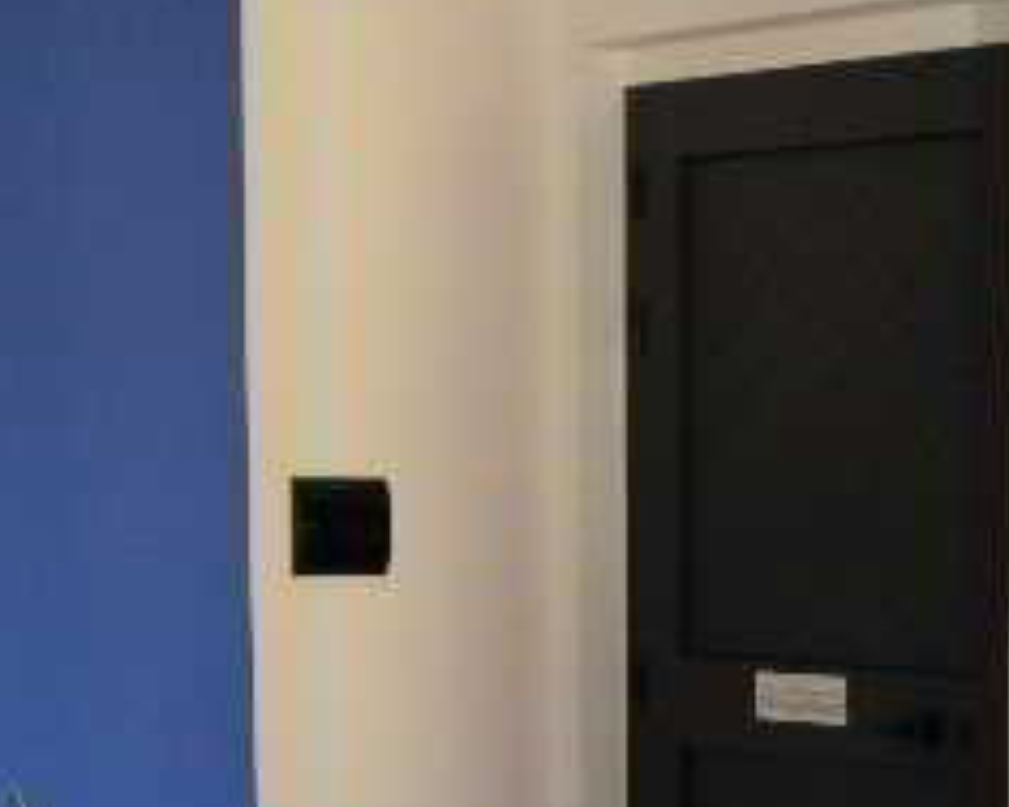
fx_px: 2568
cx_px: 846
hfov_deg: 21.9
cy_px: 878
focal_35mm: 86
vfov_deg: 17.3
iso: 1000
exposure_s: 1/60
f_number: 5
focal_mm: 18
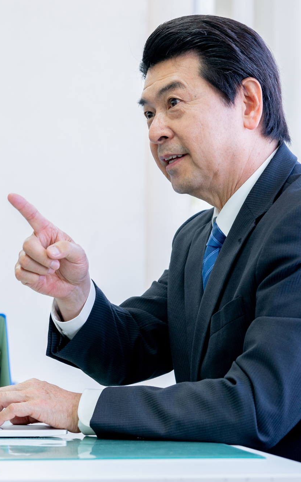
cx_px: 34
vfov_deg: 15.9
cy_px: 242
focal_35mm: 131
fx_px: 1718
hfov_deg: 10.0
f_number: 4.5
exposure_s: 1/100
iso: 500
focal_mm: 85
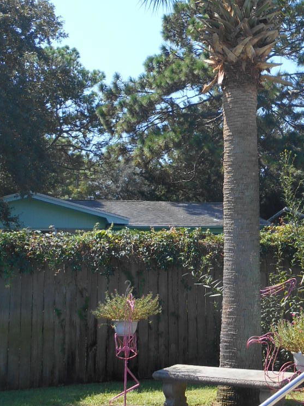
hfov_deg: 25.7
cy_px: 127
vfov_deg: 34.0
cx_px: 236
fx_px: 656
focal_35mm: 56
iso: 80
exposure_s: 1/400
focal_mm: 4.7
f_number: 3.4
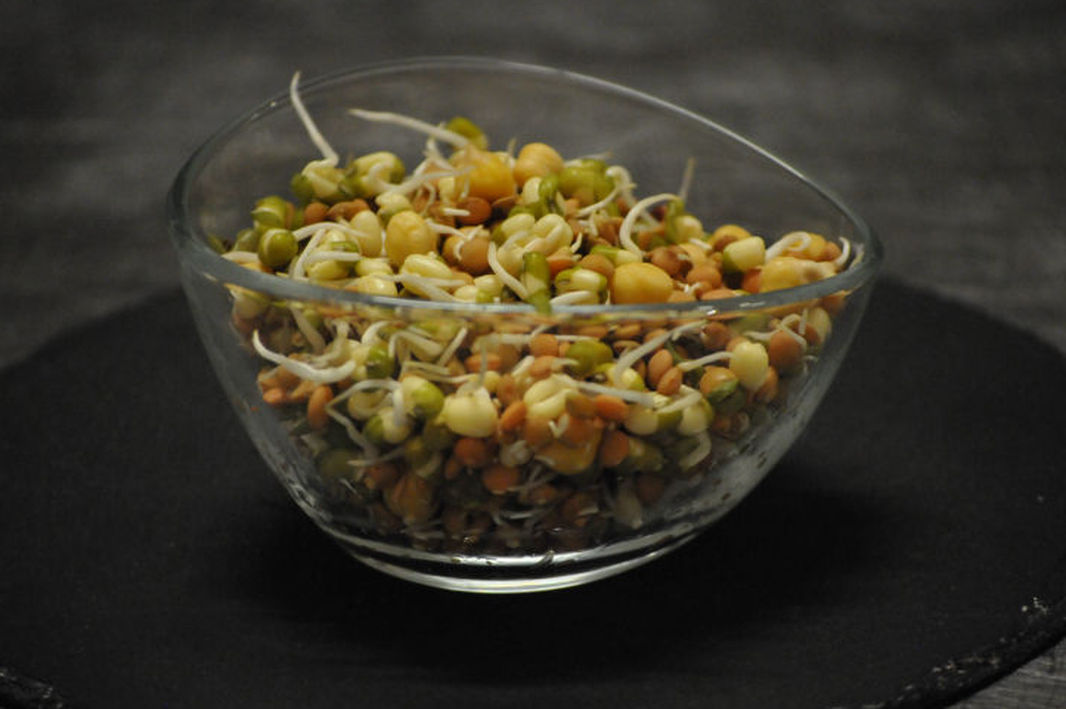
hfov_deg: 10.0
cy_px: 352
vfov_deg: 6.6
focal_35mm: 207
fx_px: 6109
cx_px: 534
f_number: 5
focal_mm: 135
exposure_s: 1/100
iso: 3200
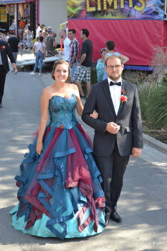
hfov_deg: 19.7
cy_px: 126
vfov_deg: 29.2
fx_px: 480
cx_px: 84
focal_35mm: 69
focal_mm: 46
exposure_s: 1/125
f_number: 5.6
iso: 200
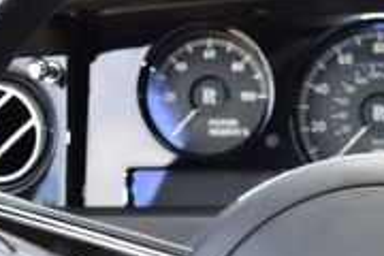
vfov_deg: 13.4
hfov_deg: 20.8
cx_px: 343
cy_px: 383
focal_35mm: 96
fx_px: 1024
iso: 320
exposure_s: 1/200
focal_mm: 18
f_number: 3.5
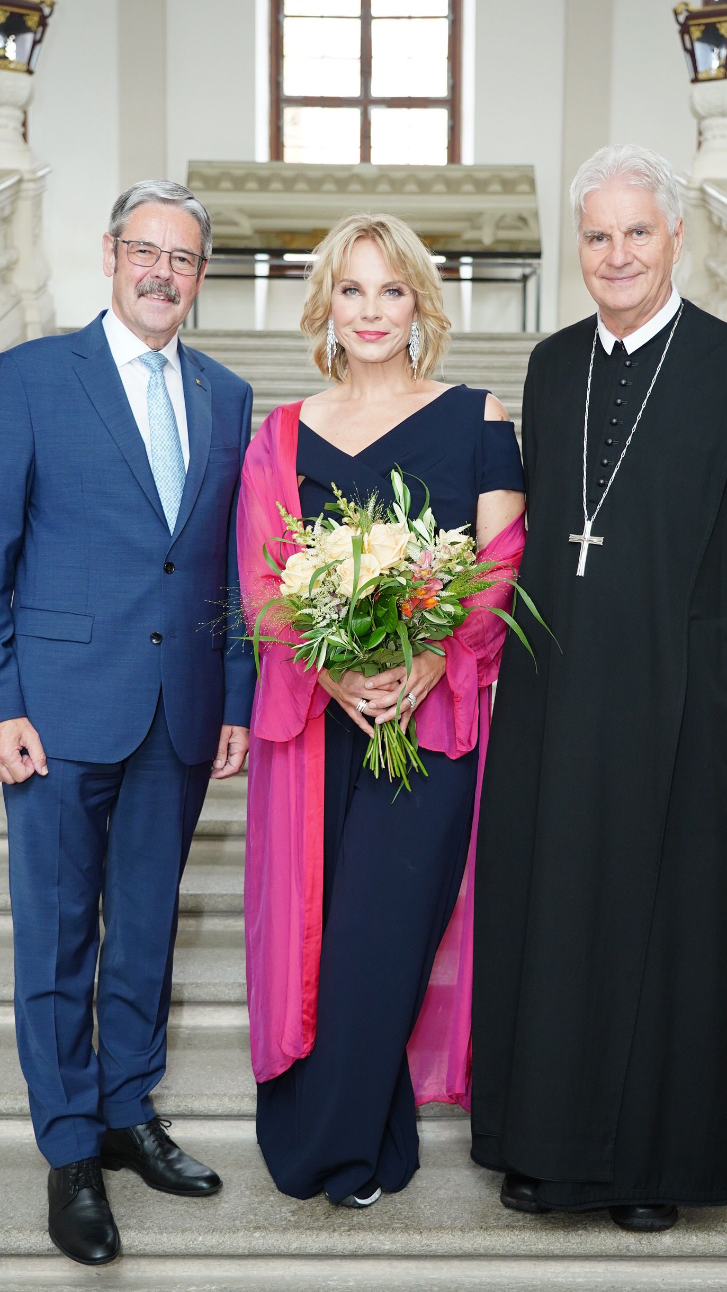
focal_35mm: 49
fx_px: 1680
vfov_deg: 42.1
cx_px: 393
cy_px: 670
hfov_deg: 24.4
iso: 1250
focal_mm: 38
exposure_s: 1/160
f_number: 4
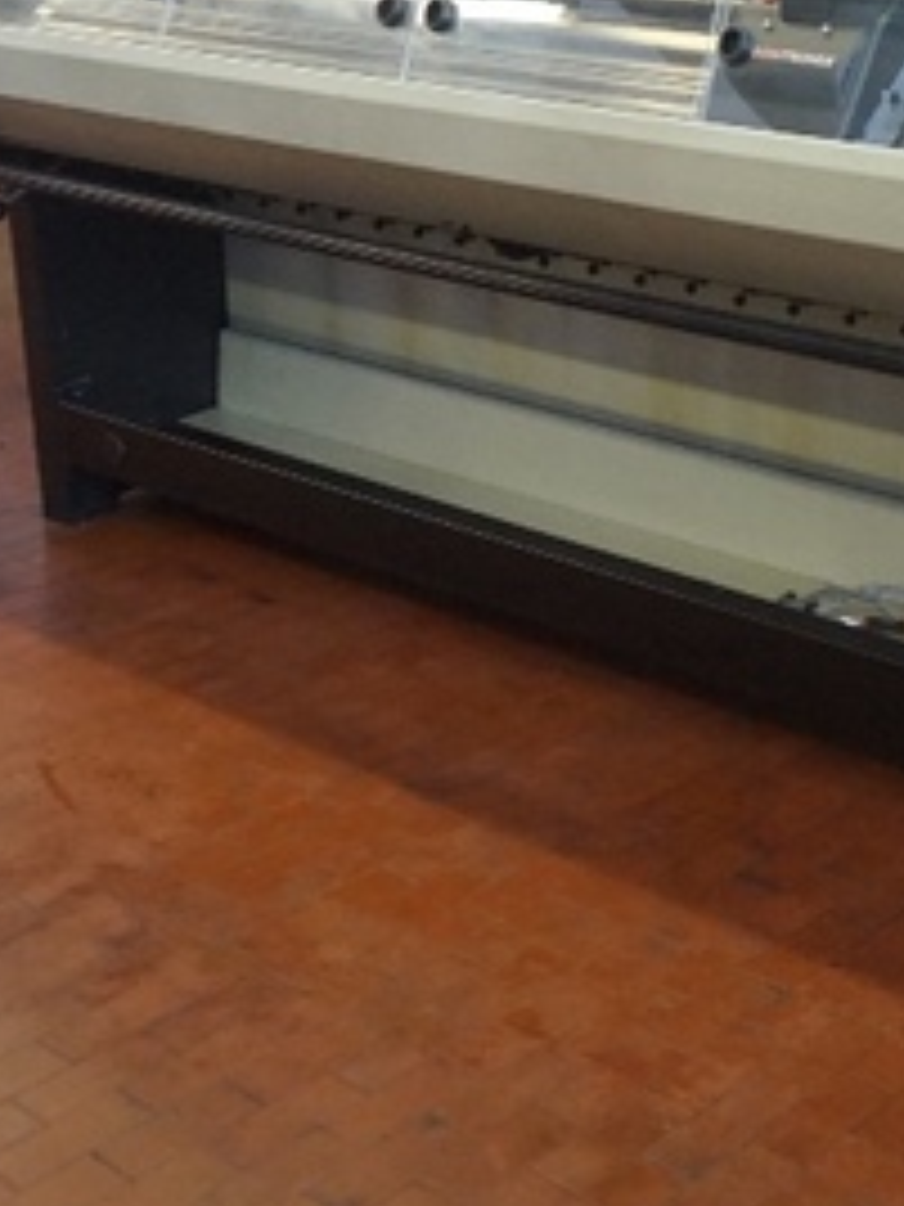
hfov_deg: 21.7
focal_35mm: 62
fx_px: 2159
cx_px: 1115
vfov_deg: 30.4
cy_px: 230
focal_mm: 16
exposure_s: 1/160
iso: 2500
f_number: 3.5
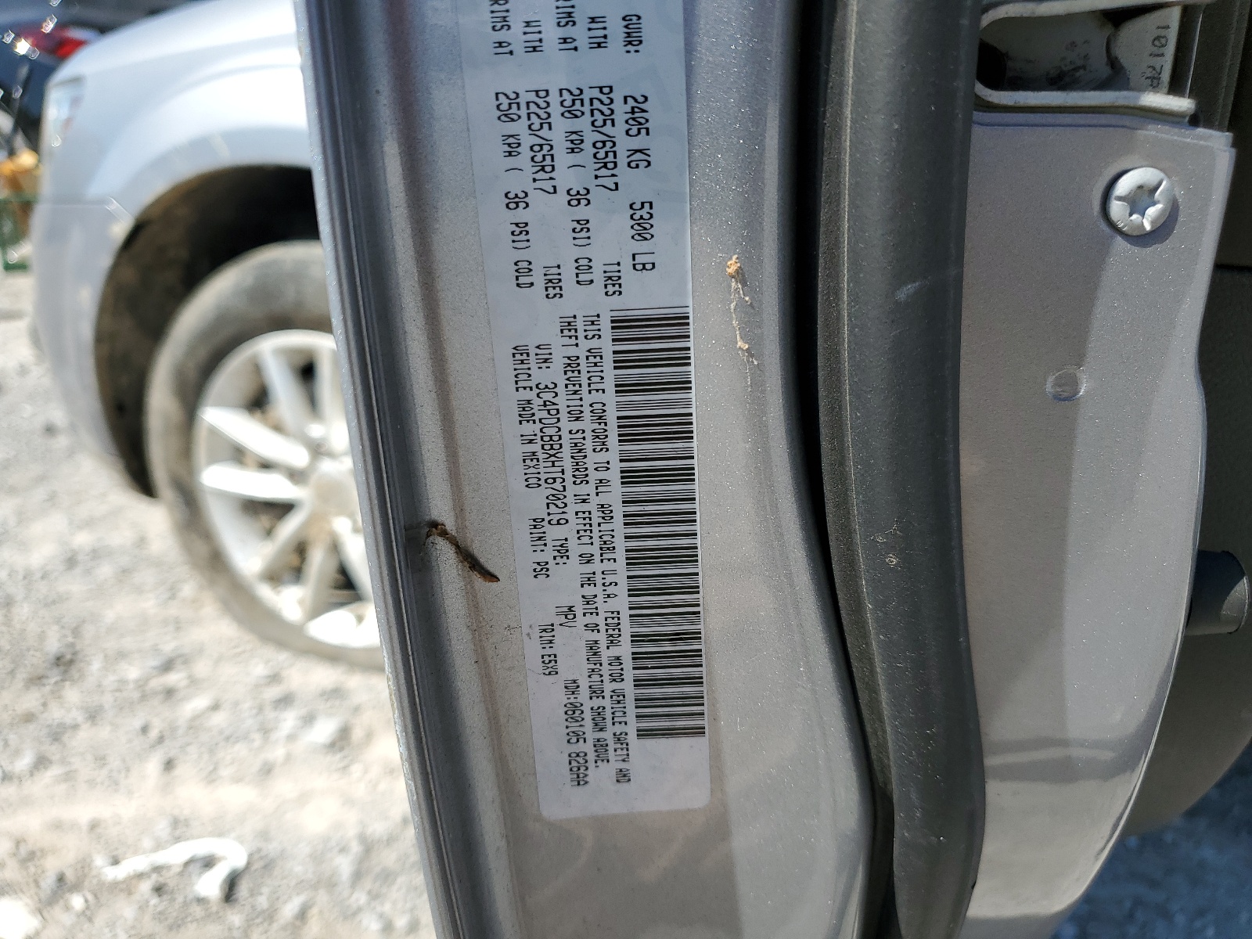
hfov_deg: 67.3
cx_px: 626
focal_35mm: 26
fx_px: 940
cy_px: 470
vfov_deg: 53.1
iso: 50
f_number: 1.5
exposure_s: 1/2000
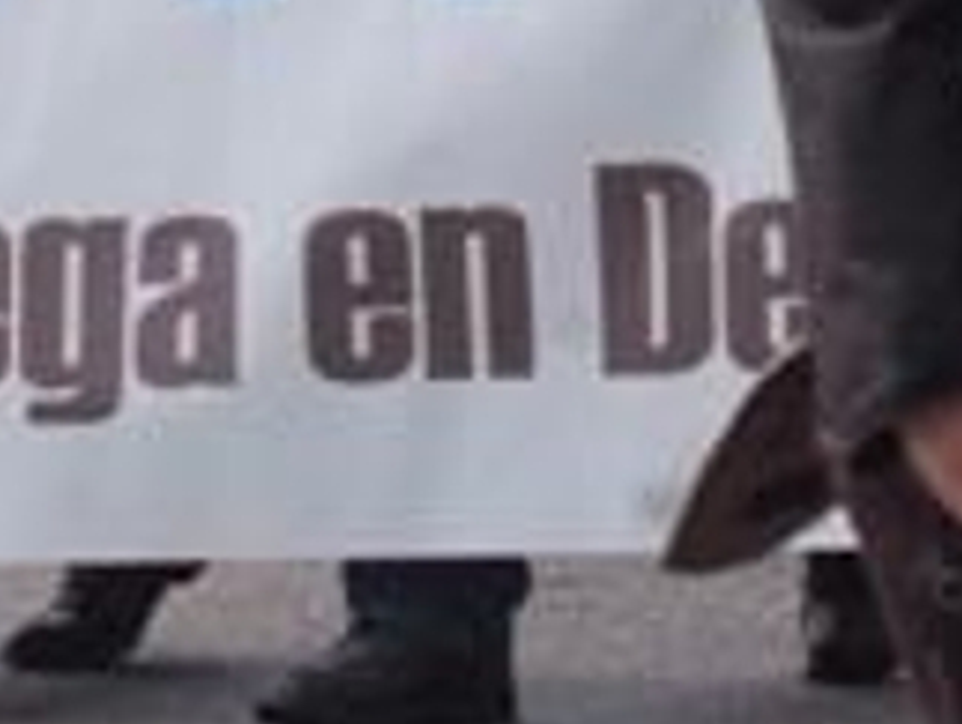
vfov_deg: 2.0
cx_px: 51
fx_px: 20254
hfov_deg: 2.7
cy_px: -590
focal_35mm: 728
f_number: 10
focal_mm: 102
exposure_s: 1/350
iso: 640
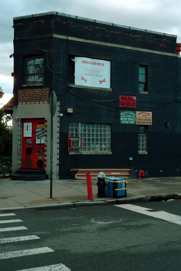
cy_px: 136
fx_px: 370
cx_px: 90
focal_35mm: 49
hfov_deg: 27.5
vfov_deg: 40.3
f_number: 4
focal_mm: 49
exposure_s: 1/250
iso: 400
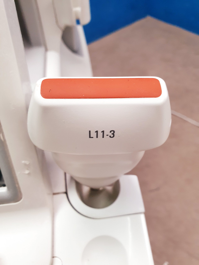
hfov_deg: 53.1
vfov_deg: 67.3
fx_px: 199
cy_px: 132
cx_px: 100
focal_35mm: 26
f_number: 2.4
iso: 250
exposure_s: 1/50
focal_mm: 4.3
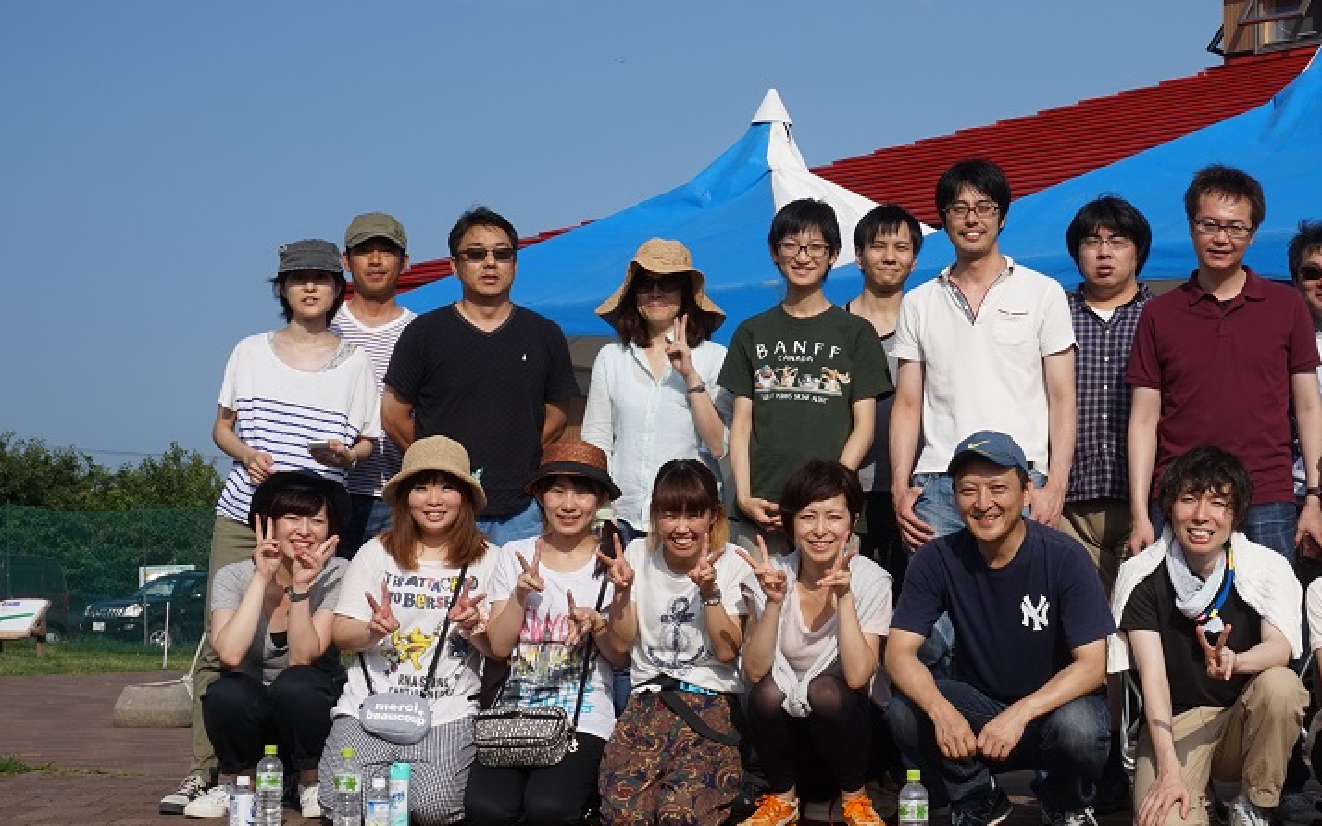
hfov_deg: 29.8
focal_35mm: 68
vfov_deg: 19.2
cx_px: 981
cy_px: 349
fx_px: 2442
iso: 100
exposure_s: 1/200
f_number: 11
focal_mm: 29
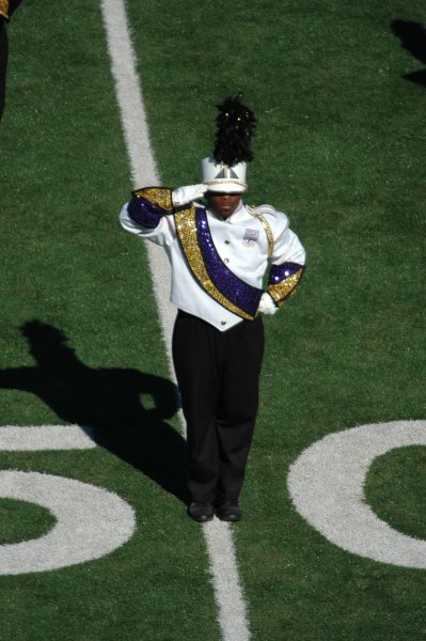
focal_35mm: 600
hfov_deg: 2.3
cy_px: 320
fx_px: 10668
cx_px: 213
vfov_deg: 3.4
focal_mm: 400
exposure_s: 1/1250
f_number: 5.6
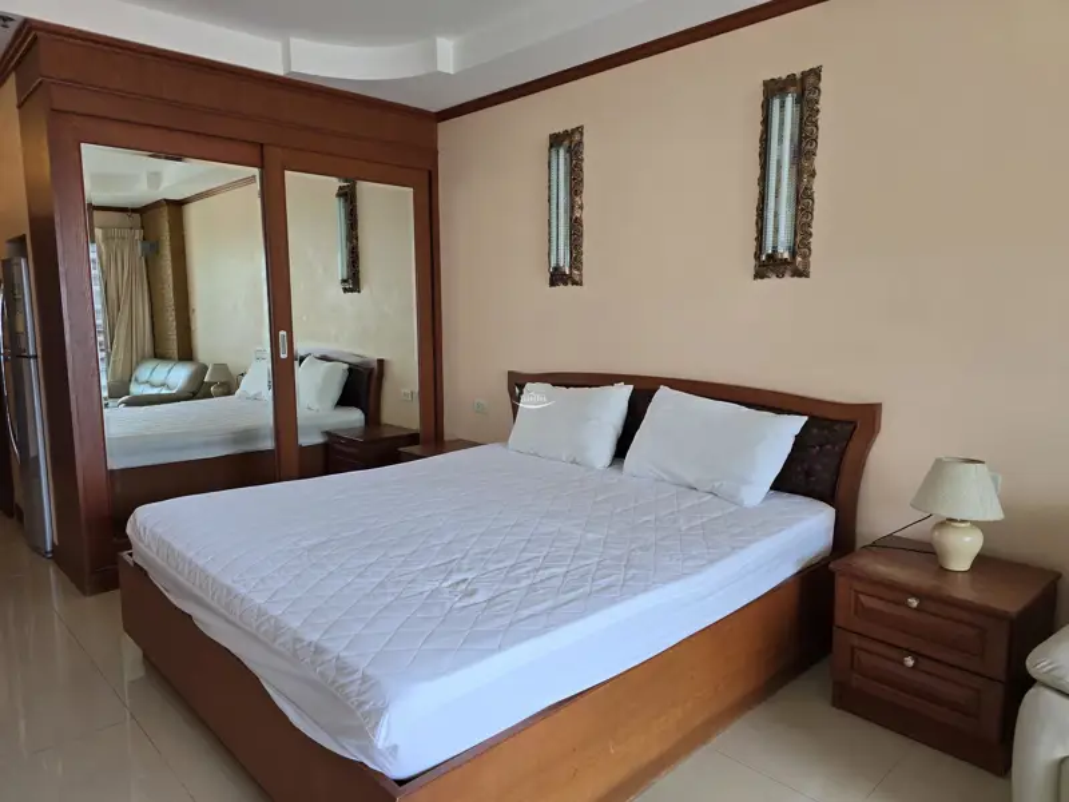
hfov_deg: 73.9
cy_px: 401
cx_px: 534
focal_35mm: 23
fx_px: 710
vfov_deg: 58.9
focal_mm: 6.3
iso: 64
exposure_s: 1/100
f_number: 1.7
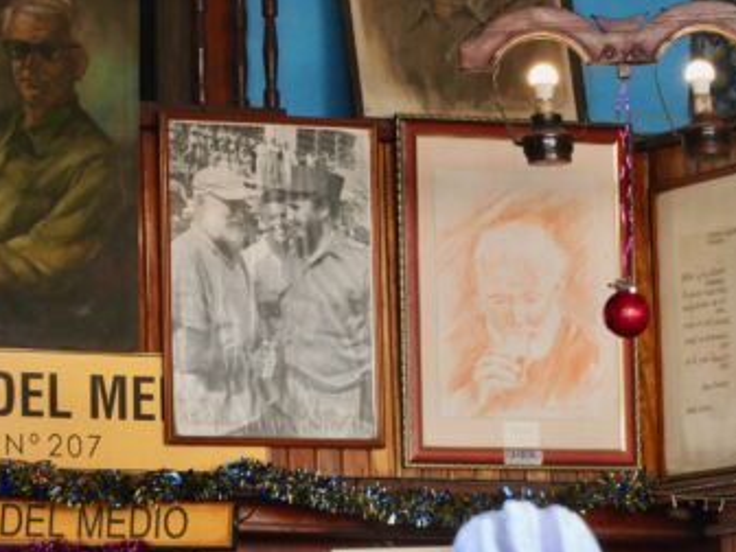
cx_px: 313
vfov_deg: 5.6
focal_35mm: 267
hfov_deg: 7.4
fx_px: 5677
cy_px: 254
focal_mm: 112
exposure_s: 1/100
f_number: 11
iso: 3200
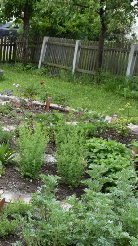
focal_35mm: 68
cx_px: -97
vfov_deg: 30.9
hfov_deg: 15.6
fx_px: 442
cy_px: 147
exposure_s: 1/500
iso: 800
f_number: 8
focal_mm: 22
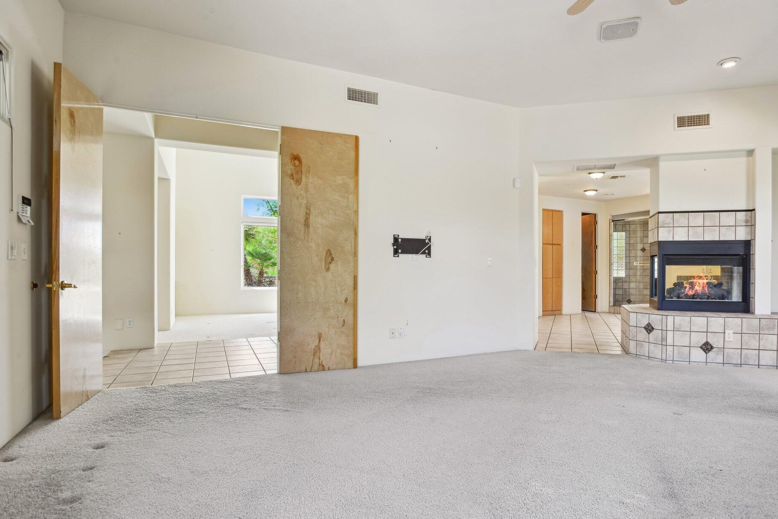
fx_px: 411
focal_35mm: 19
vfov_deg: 64.6
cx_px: 433
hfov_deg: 86.6
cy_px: 270
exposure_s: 1/20
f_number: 10
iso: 320
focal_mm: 17
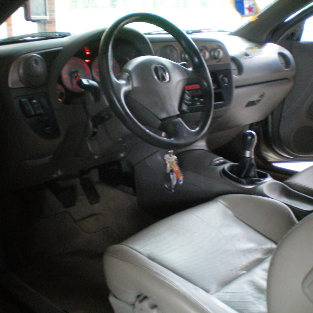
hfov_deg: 37.3
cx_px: 197
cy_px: 157
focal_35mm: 45
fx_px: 460
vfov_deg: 37.6
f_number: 3.1
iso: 400
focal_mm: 6.3
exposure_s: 1/25
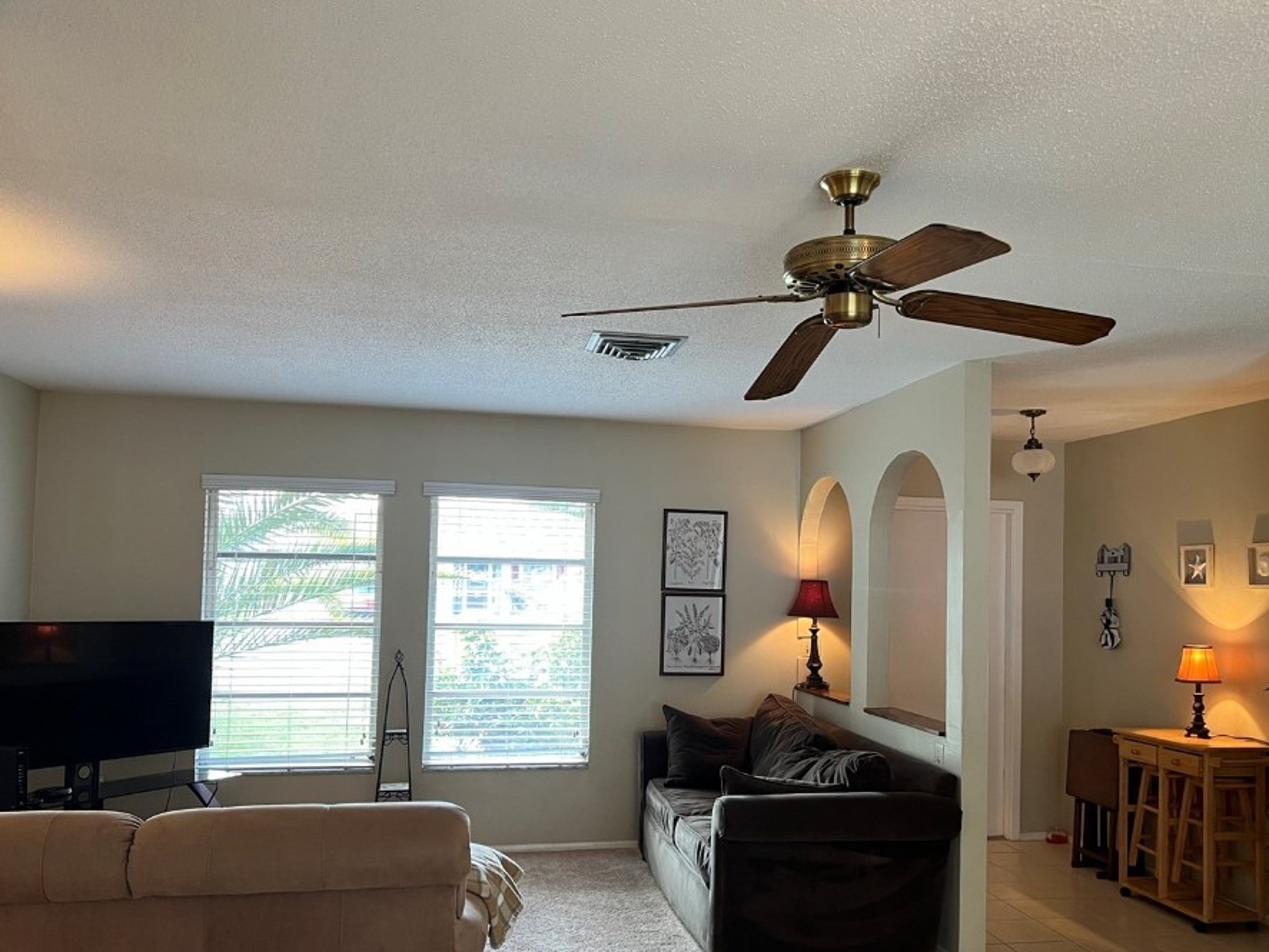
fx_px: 1100
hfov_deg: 59.9
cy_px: 537
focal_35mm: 30
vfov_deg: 46.7
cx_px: 682
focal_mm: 5.7
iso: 80
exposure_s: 1/60
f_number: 1.5
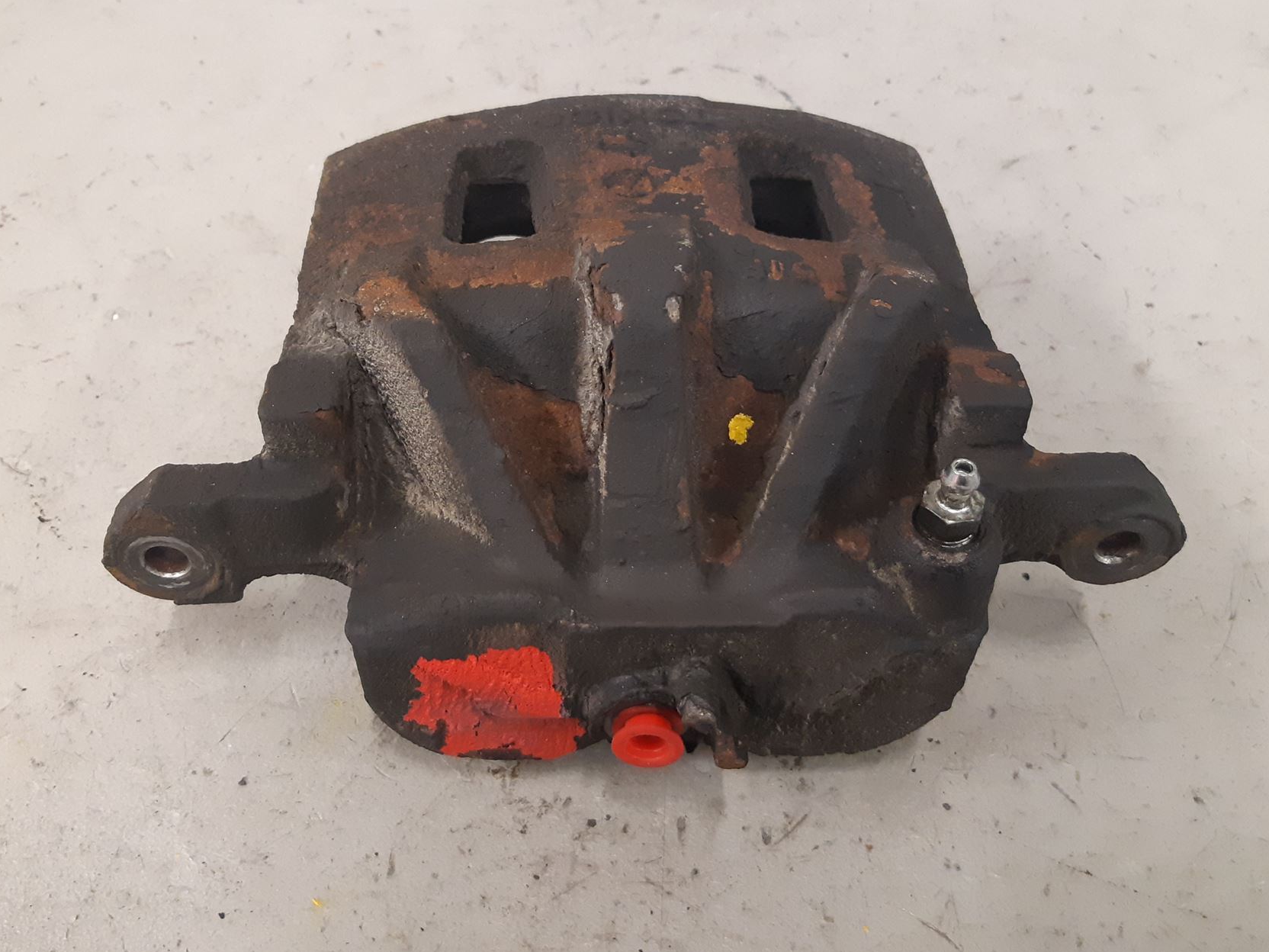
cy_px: 450
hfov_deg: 56.6
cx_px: 554
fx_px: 1173
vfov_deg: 44.1
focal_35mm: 32
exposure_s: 1/50
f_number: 1.7
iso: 250
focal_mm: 3.93
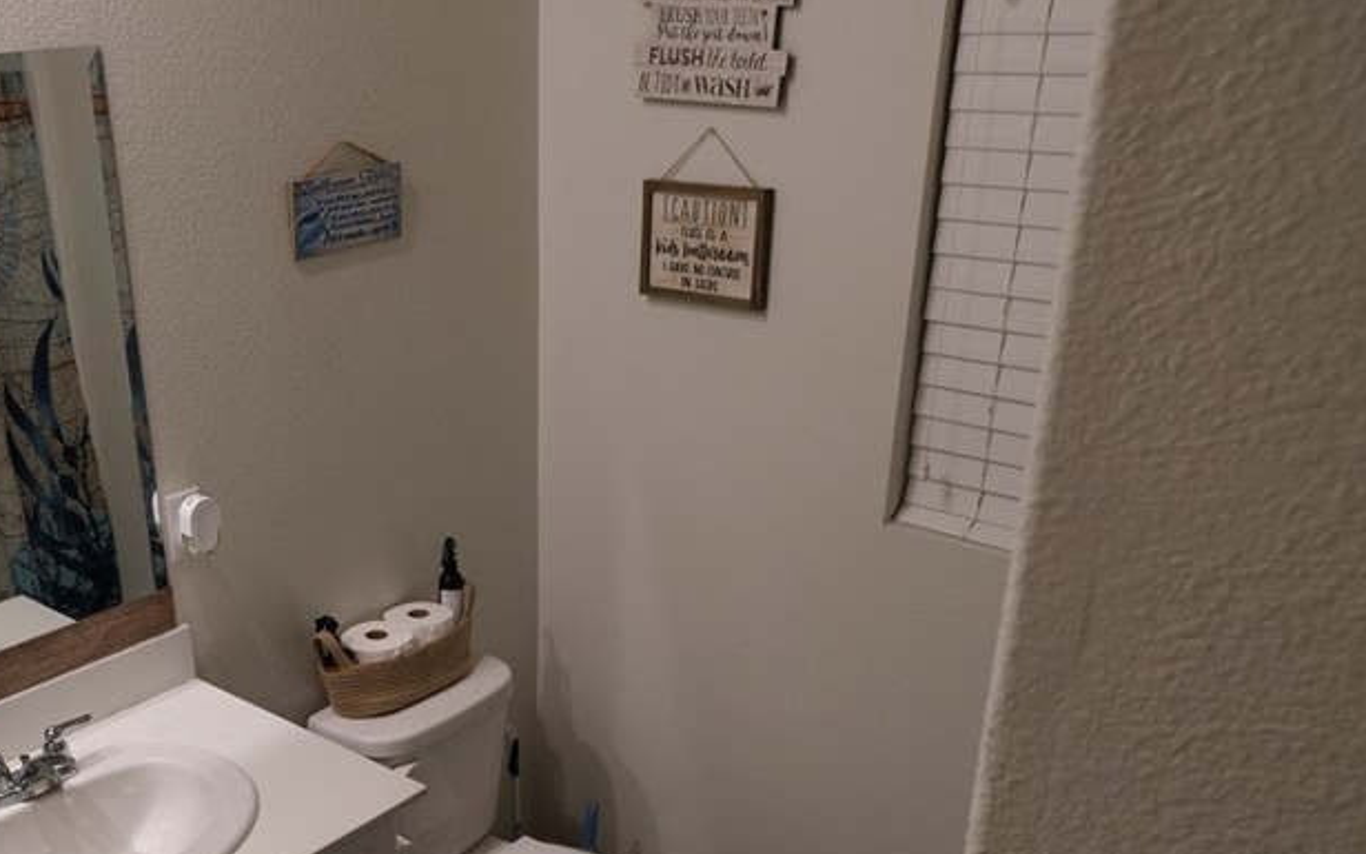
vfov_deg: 32.0
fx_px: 1452
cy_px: 669
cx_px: 395
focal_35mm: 39
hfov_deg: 49.0
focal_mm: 15
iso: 320
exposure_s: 1/30
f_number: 3.5
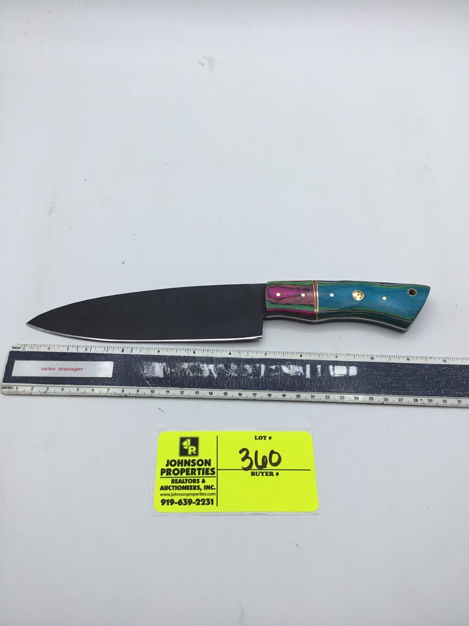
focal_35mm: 31
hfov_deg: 45.4
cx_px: 234
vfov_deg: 58.4
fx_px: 560
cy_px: 313
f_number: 2.4
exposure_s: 1/146
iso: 25
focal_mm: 3.3
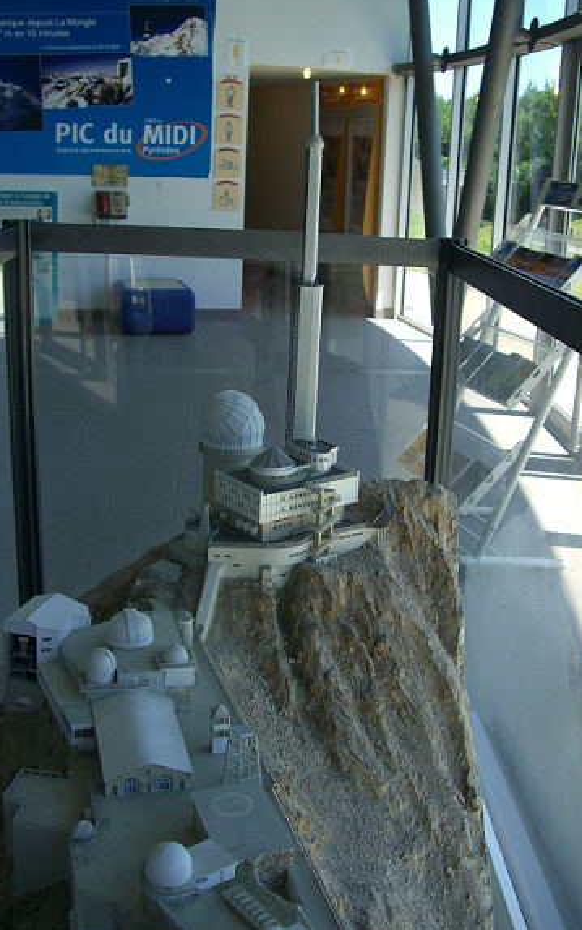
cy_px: 462
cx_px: 278
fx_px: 1040
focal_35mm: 41
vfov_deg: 48.2
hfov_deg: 31.3
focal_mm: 7.9
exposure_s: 1/250
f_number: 2.8
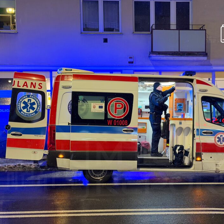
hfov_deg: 27.5
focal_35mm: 62
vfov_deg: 27.7
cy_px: 122
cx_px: 152
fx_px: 454
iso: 400
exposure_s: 1/40
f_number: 1.78
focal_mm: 6.76
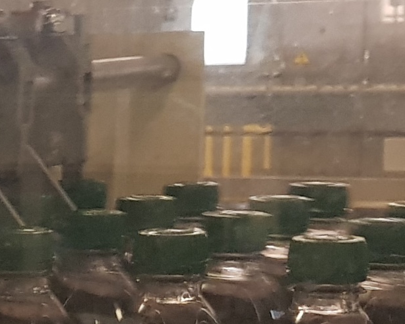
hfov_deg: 12.5
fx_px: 1618
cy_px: 308
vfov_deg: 11.3
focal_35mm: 135
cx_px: -408
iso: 250
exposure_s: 1/14
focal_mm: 4.3
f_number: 1.7
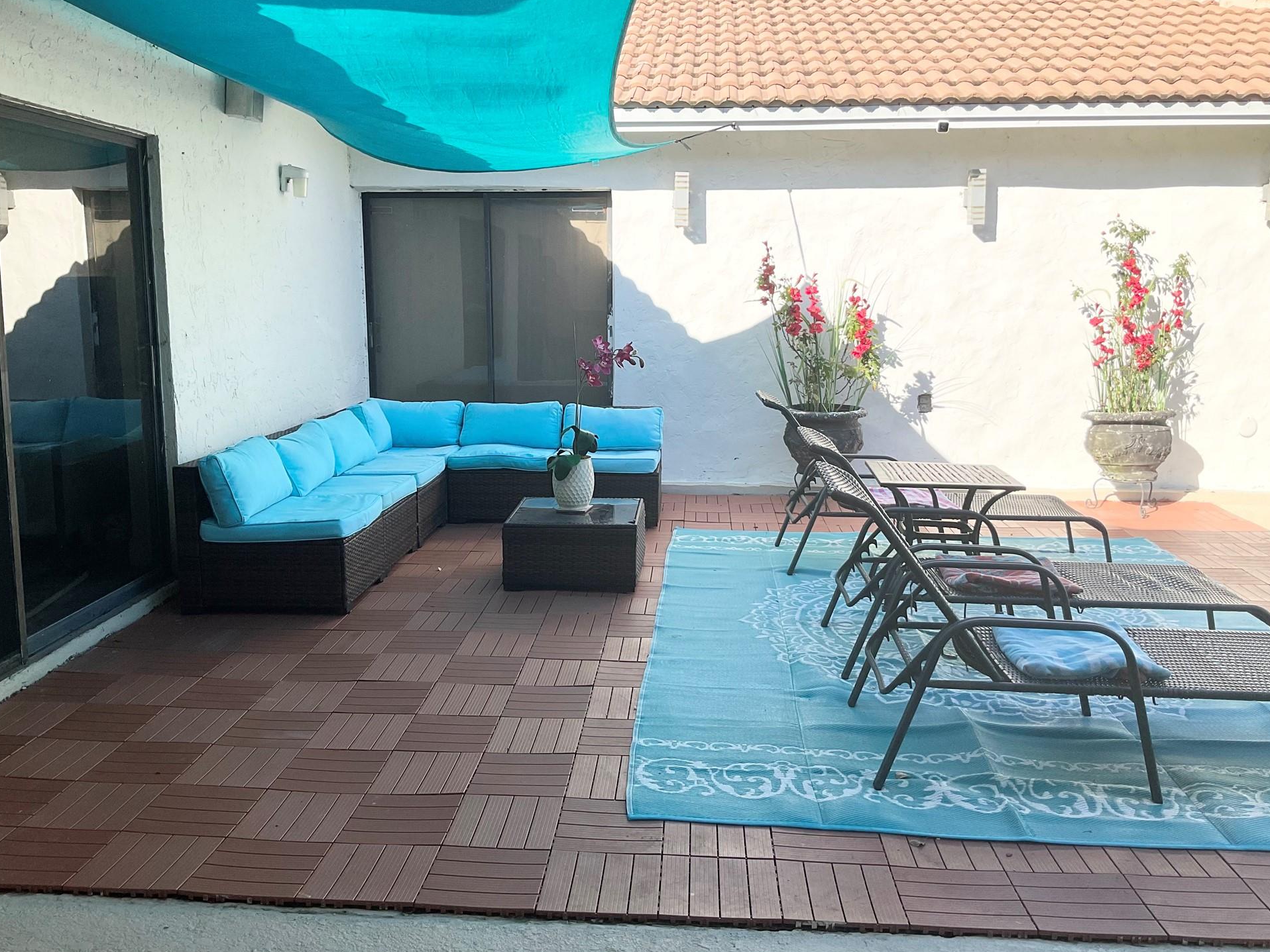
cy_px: 450
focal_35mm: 31
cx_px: 621
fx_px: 1137
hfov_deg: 58.3
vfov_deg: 45.4
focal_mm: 3
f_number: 1.8
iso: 16
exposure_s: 1/1121
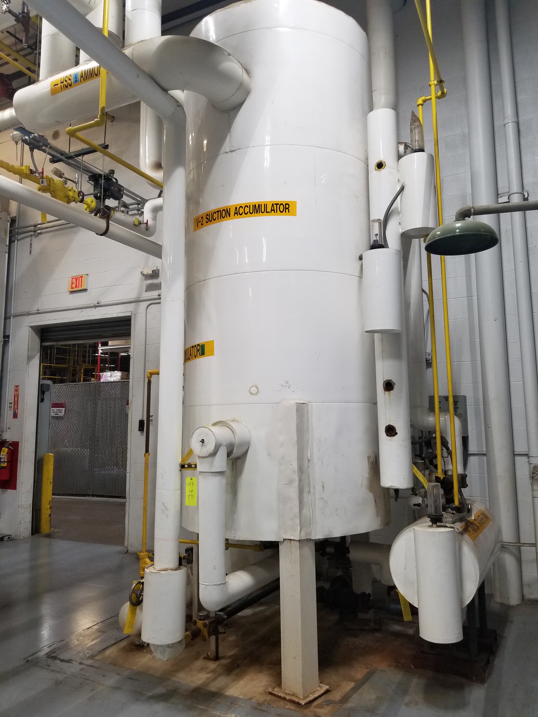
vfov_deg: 67.3
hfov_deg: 53.1
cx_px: 269
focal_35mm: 26
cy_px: 358
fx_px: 539
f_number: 1.7
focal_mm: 4.25
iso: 160
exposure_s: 1/60
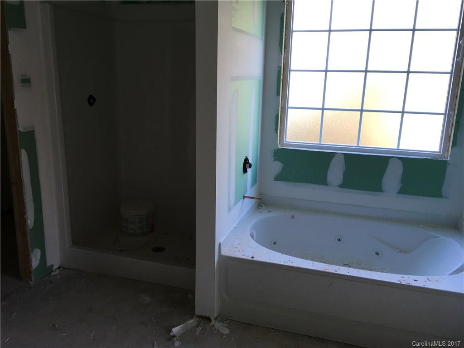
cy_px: 174
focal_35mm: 29
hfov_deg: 61.7
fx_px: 389
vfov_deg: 48.2
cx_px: 232
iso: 32
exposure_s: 1/30
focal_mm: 4.15
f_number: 2.2
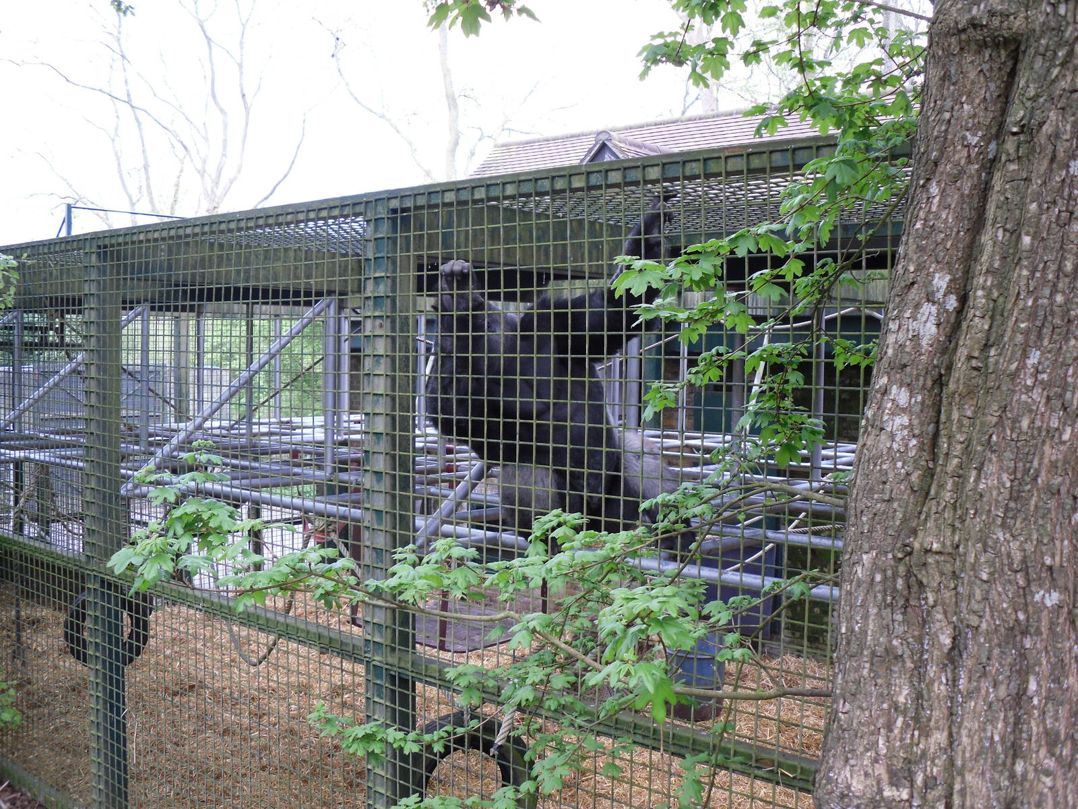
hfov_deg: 52.6
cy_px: 404
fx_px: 1090
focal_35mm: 35
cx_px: 539
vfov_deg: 40.7
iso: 100
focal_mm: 6.3
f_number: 3
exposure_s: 1/59
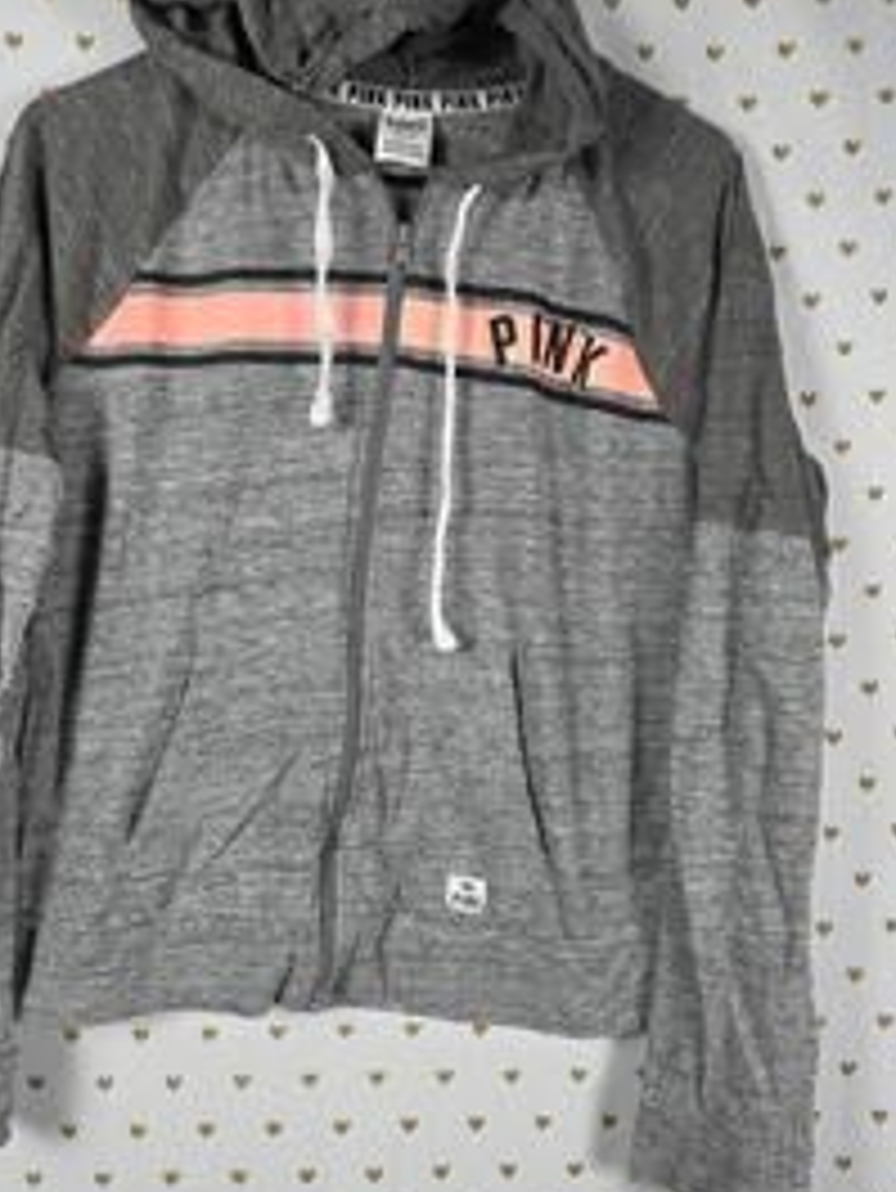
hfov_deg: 42.9
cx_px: 414
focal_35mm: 33
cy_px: 526
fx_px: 1138
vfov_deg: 55.2
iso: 200
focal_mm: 6.3
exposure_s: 1/180
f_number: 1.7
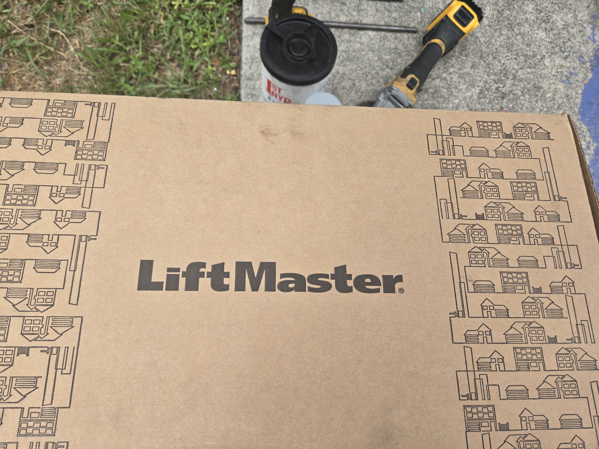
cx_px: 300
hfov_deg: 73.9
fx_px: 398
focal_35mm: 23
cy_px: 224
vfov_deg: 58.9
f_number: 1.8
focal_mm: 5.4
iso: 25
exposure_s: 1/1742
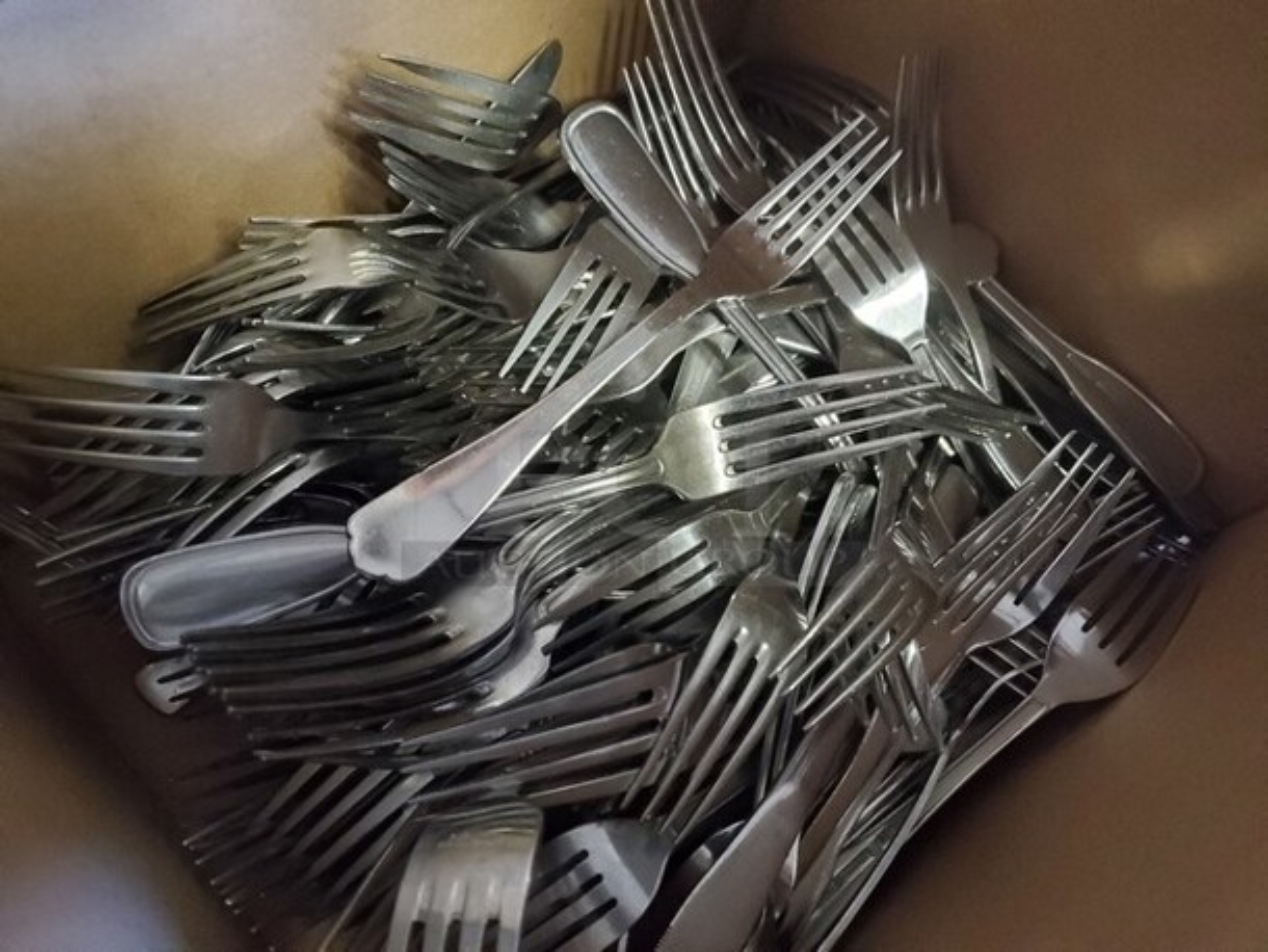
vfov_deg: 53.1
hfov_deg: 67.3
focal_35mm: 26
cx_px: 634
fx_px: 953
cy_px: 476
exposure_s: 1/60
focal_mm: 4.3
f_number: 1.5
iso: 1000
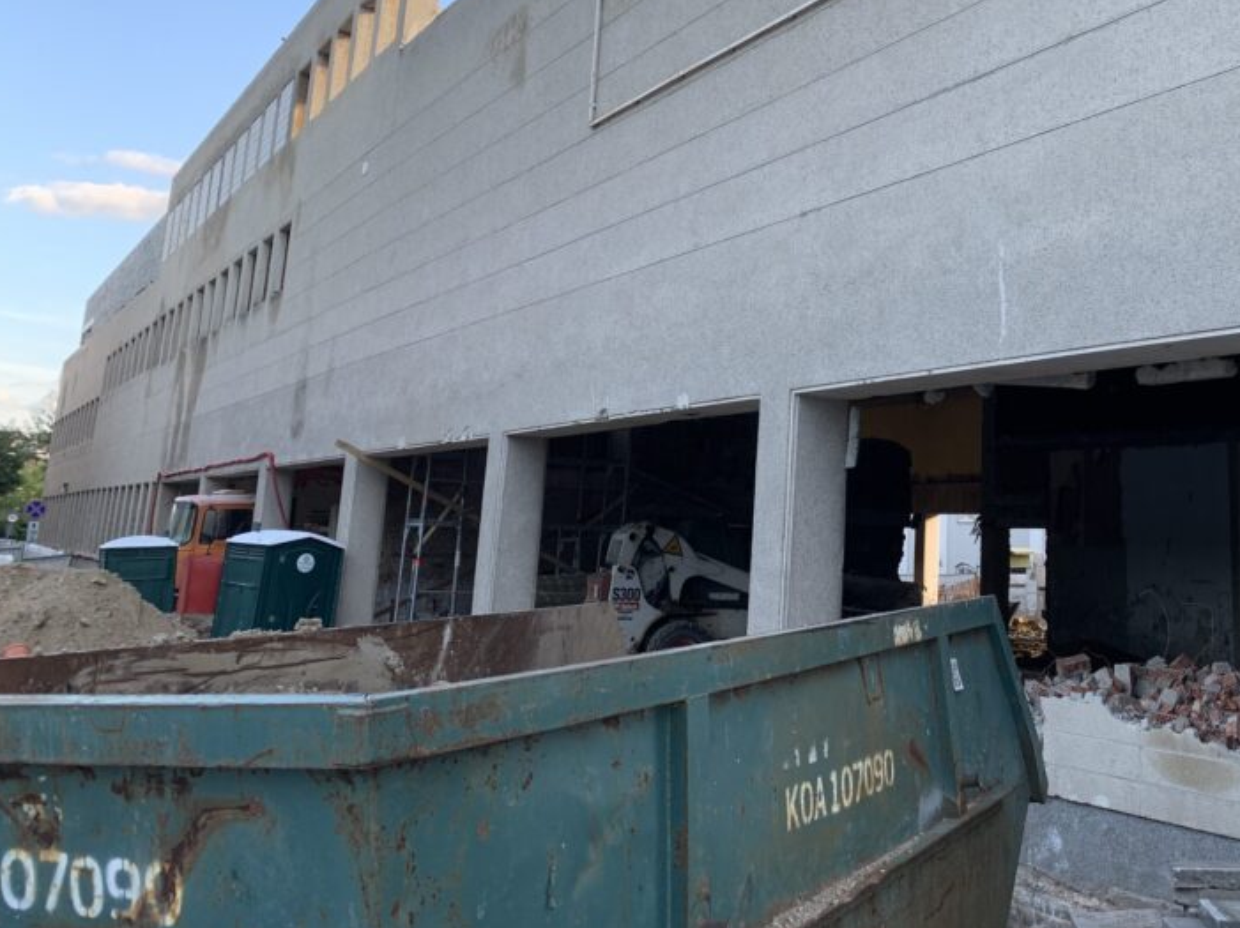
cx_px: 886
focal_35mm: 38
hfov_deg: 47.7
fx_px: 1361
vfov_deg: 37.1
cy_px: 269
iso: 25
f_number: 1.8
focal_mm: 4.25
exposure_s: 1/177
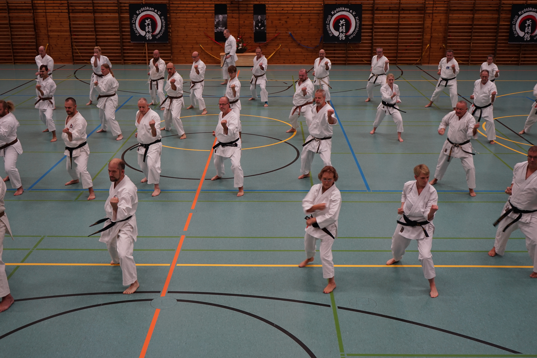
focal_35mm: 42
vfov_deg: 31.9
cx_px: 268
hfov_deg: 46.4
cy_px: 179
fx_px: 626
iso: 640
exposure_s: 1/80
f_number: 4.5
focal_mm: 42
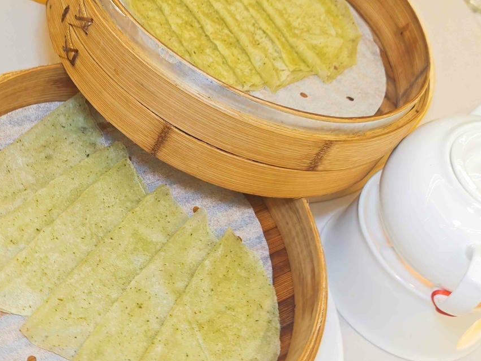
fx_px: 903
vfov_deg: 22.6
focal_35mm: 65
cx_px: 163
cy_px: 173
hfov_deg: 29.6
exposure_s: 1/60
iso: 294
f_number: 2.8
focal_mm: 8.72
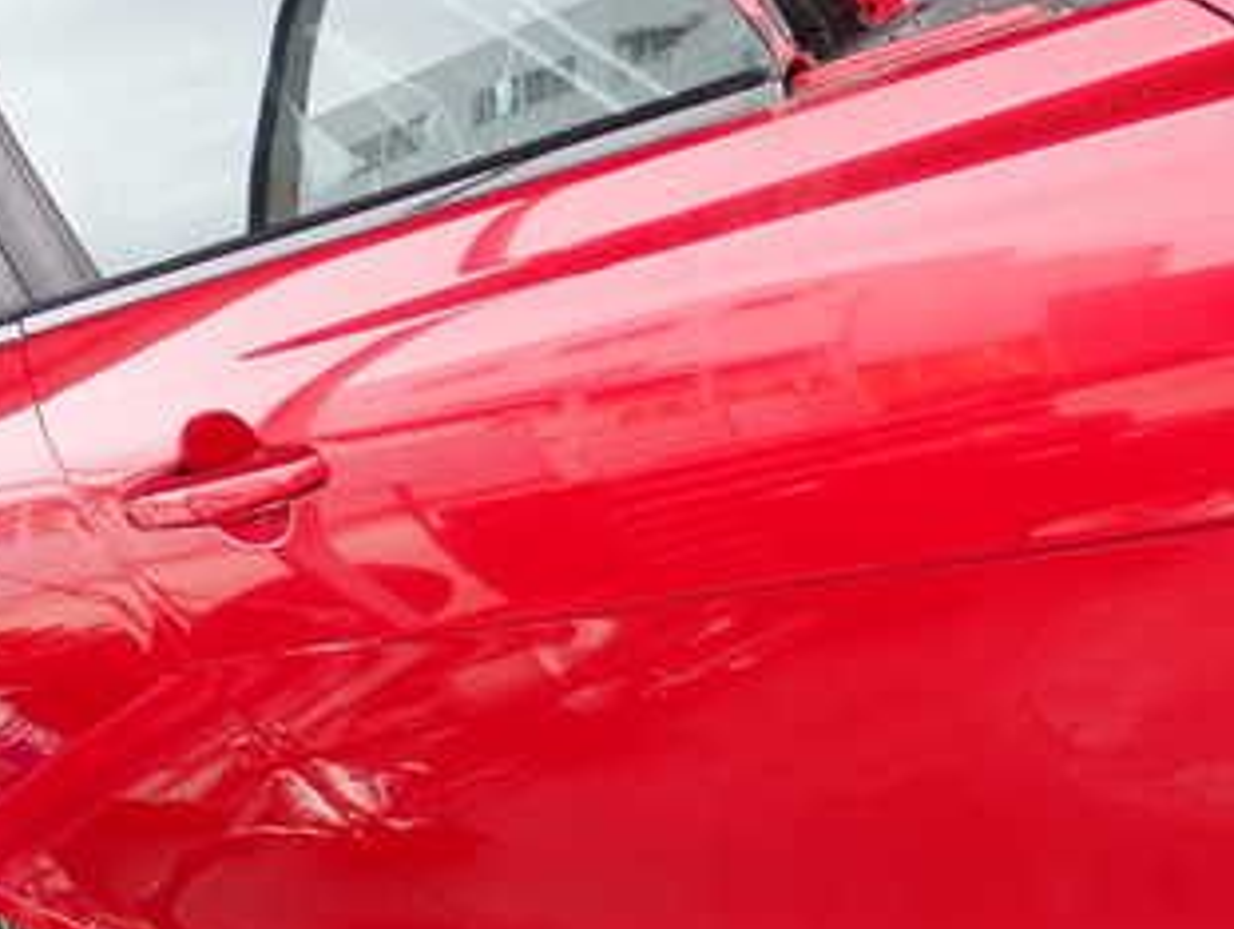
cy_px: 377
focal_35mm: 79
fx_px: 2819
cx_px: 905
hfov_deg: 24.5
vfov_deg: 18.7
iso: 100
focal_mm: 7.31
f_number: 2.8
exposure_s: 1/160
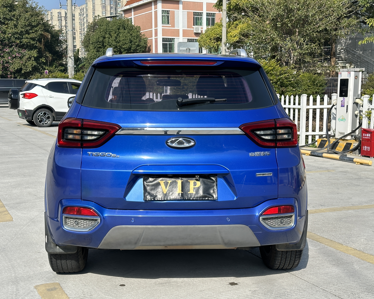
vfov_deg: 29.7
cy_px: 148
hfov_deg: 36.7
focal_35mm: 51
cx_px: 181
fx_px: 565
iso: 64
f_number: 1.78
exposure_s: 1/2890
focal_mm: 6.86
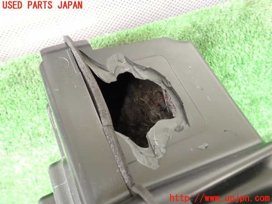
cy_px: 102
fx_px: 236
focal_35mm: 30
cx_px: 136
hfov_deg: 60.0
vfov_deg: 46.8
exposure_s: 1/30
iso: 200
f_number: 2.3
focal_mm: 5.4
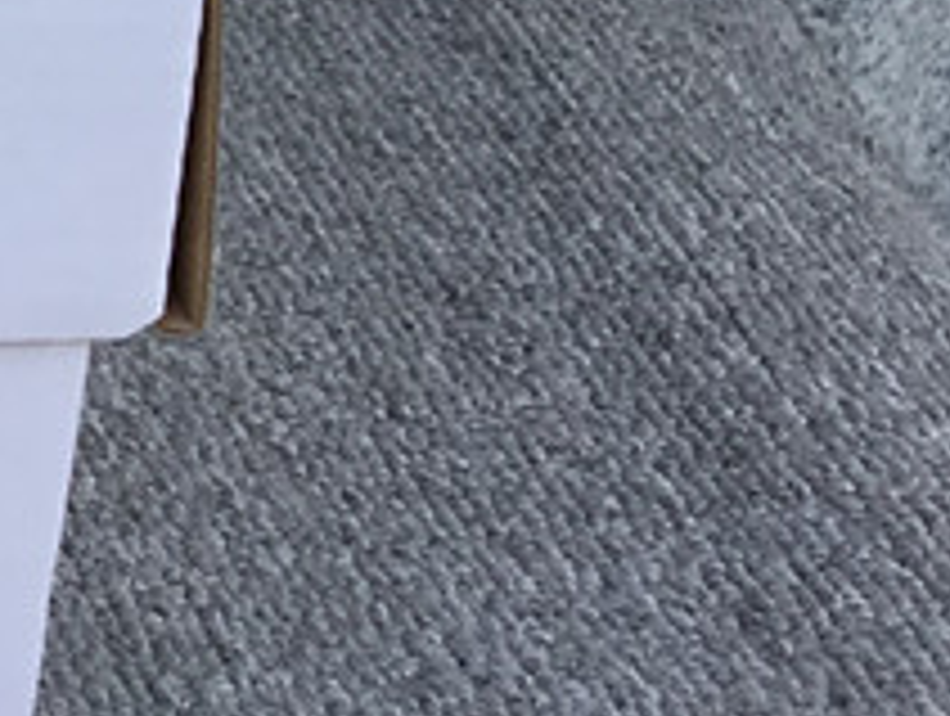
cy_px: -313
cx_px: -1013
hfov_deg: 12.8
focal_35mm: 132
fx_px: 3629
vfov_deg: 10.9
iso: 25
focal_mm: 3.3
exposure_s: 1/295
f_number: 2.4
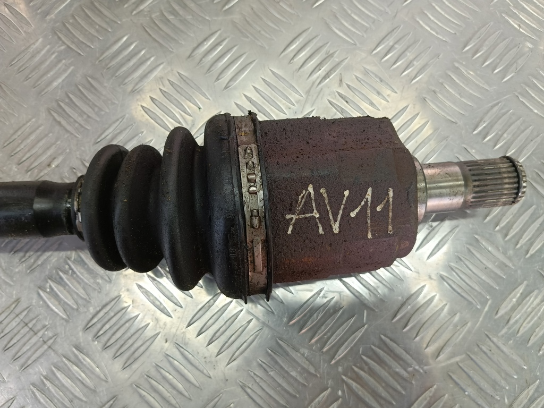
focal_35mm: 27
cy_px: 204
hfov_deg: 65.3
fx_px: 424
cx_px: 272
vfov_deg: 51.4
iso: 98
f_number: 1.6
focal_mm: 4.11
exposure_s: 1/50
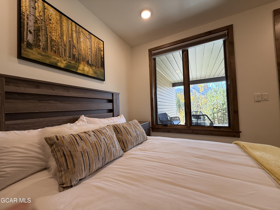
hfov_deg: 102.1
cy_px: 105
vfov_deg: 85.7
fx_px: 113
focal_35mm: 14
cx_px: 140
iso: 100
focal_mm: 2.22
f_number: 2.2
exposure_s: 1/120
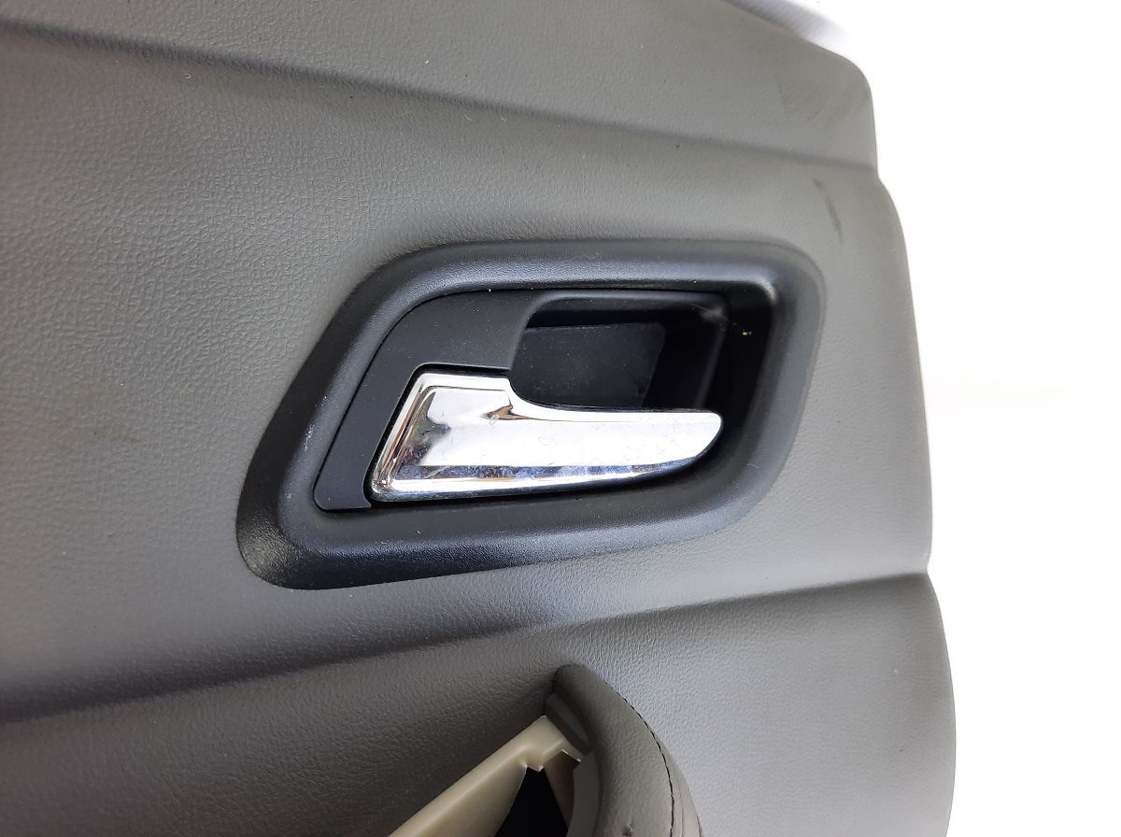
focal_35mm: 25
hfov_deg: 69.5
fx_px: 808
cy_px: 418
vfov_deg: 54.7
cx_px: 560
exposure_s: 1/50
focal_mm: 4.6
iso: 125
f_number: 2
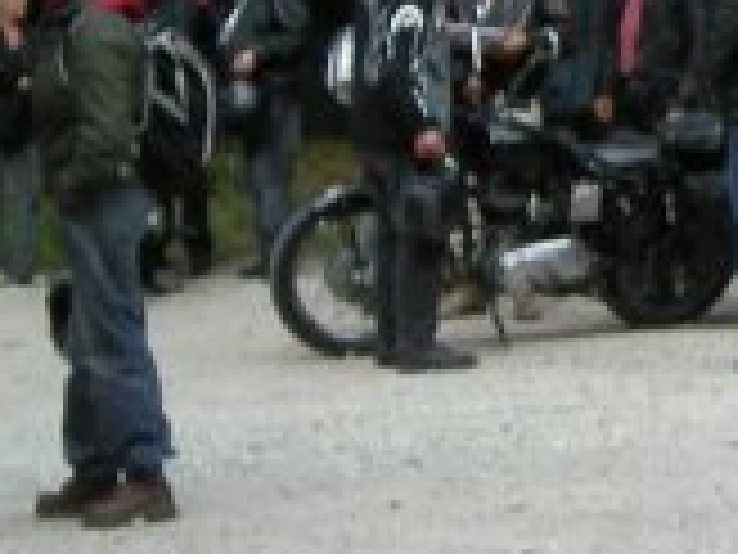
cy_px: 171
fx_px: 3646
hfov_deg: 11.1
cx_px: 1076
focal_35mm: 171
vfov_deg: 8.7
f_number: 2.8
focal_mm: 5.7
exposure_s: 1/244
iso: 50
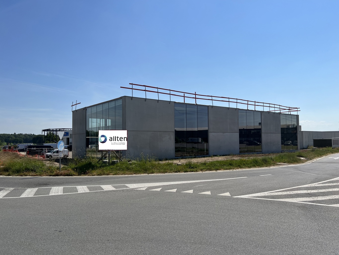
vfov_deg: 53.1
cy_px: 128
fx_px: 255
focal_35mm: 26
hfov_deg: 67.3
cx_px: 170
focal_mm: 5.7
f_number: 1.5
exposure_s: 1/8696
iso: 50
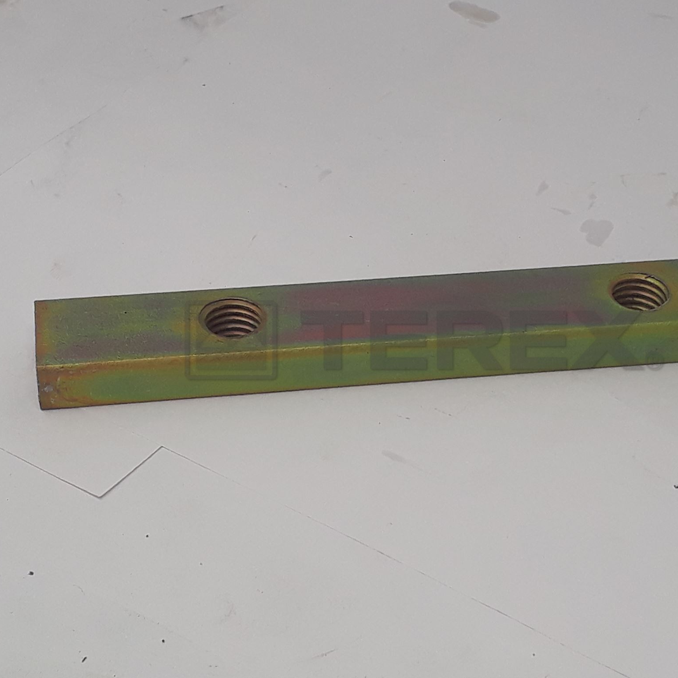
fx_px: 709
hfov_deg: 50.6
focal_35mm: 32
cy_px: 338
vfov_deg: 51.1
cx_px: 422
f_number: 1.9
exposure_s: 1/179
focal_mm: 3.6
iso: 40
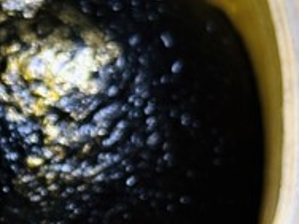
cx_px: -194
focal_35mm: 217
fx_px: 1874
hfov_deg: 8.8
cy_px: 176
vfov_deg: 6.8
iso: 125
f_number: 1.78
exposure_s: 1/120
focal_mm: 6.86
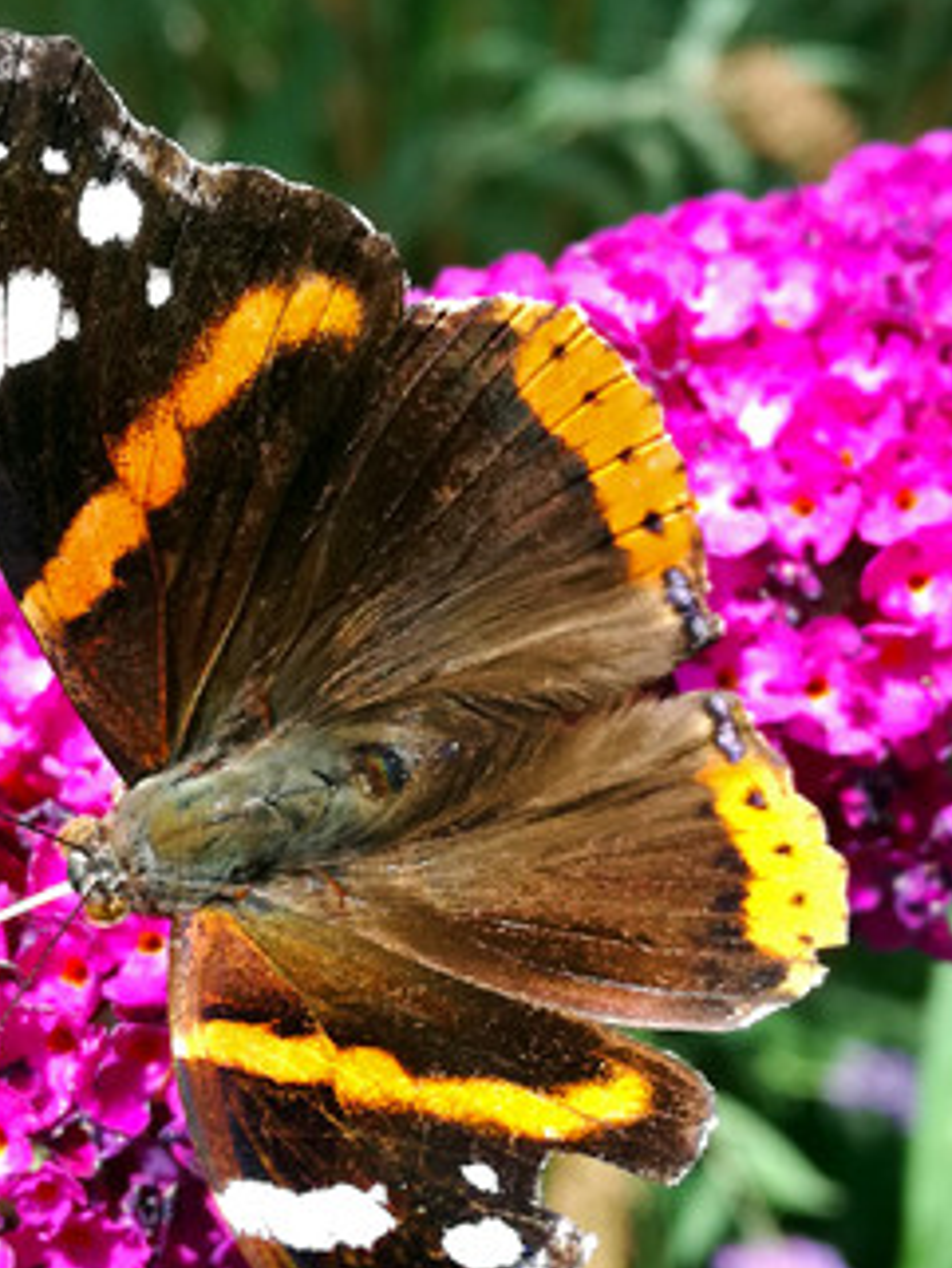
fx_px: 2309
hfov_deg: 23.3
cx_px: 456
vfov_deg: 30.6
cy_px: 798
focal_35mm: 63
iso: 50
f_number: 2
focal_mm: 3.79
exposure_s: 1/151
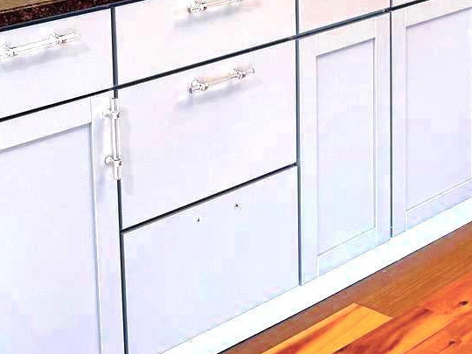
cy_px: -119
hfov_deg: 20.4
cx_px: 543
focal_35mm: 91
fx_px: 1241
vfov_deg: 15.4
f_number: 1.78
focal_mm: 6.76
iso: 160
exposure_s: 1/60
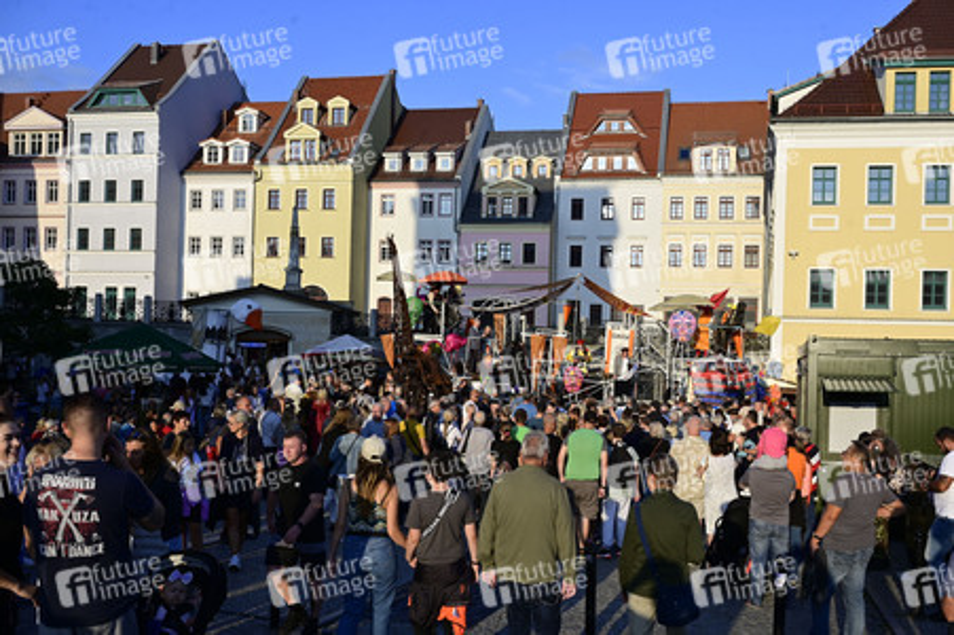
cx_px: 477
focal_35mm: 30
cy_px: 318
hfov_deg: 62.0
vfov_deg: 43.5
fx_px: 794
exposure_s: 1/500
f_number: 10
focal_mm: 30
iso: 400
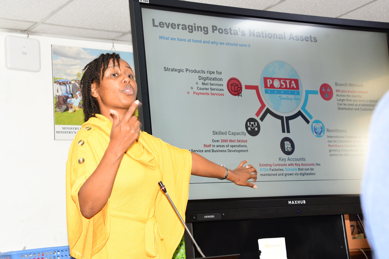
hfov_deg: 28.1
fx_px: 778
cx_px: 194
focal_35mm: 72
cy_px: 130
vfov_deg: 18.9
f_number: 8
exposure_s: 1/60
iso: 1250
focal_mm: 48
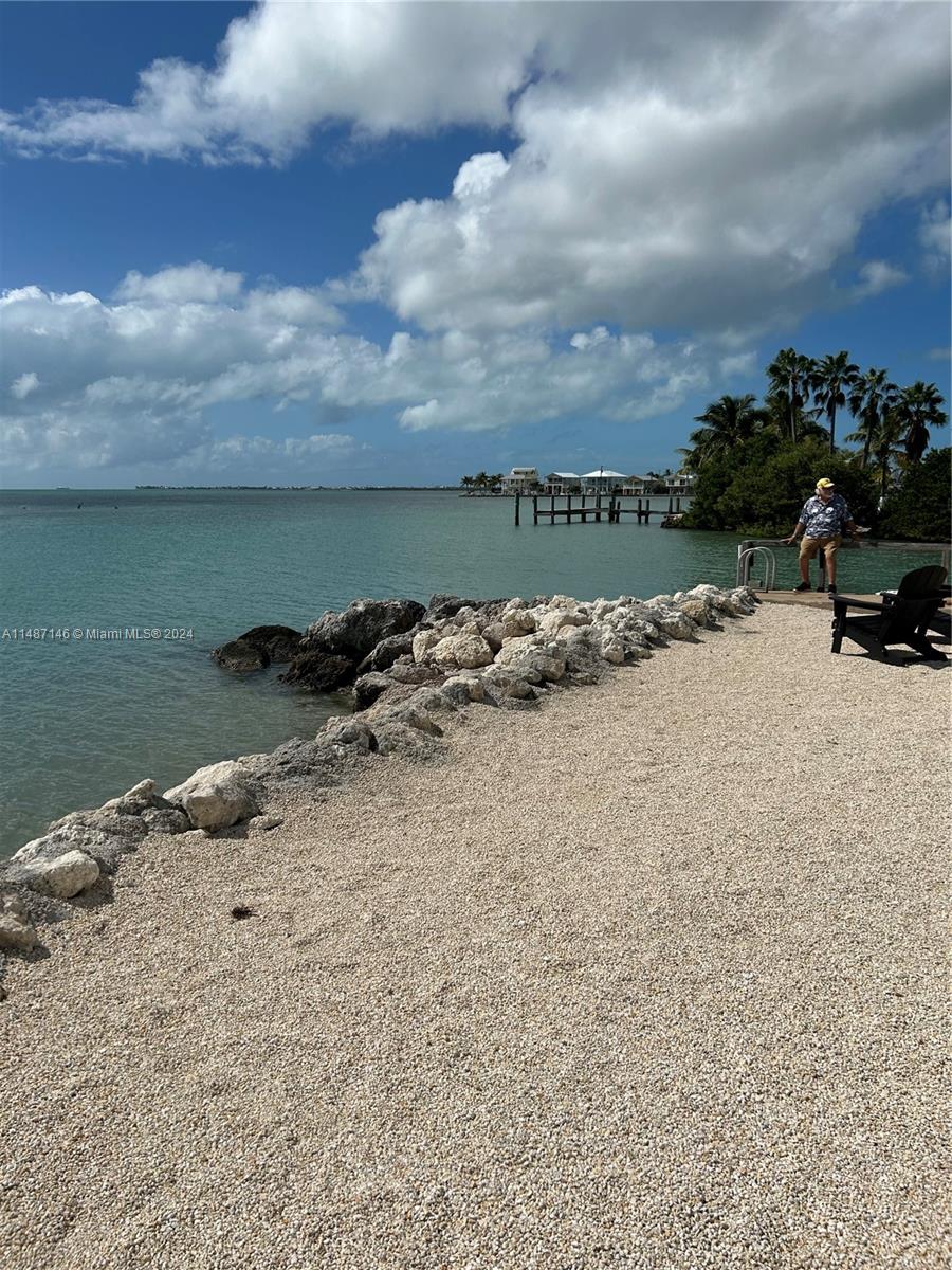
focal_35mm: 26
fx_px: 953
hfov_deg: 53.1
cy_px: 635
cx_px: 476
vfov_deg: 67.3
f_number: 1.5
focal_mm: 5.7
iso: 50
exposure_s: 1/14286
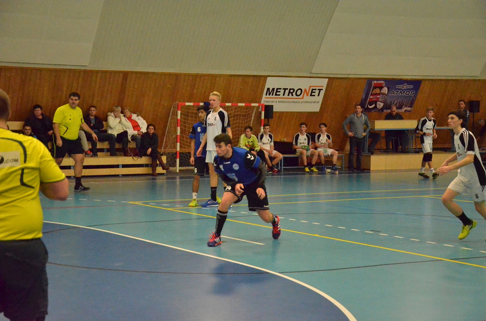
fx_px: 1050
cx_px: 243
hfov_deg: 26.0
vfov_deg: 17.4
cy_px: 160
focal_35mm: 78
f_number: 5
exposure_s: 1/800
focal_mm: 52
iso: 6400
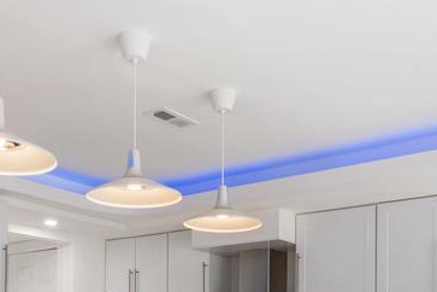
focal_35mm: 48
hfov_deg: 41.0
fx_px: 583
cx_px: 190
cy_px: 335
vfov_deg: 25.6
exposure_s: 1/25
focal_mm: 17
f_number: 9
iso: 400
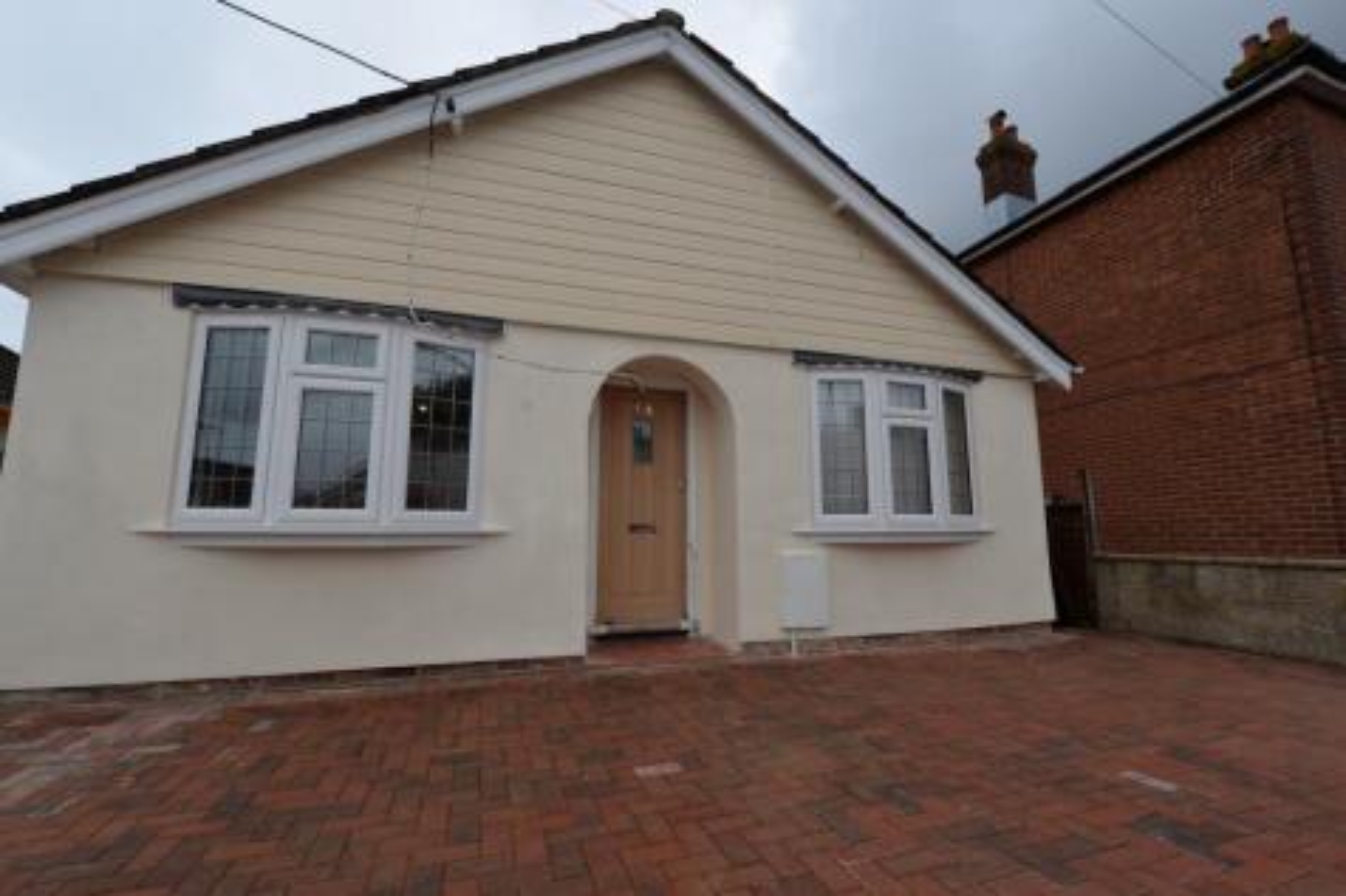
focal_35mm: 16
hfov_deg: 96.8
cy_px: 448
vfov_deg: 73.7
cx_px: 673
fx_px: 598
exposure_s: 1/200
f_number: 7.1
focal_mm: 16
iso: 100
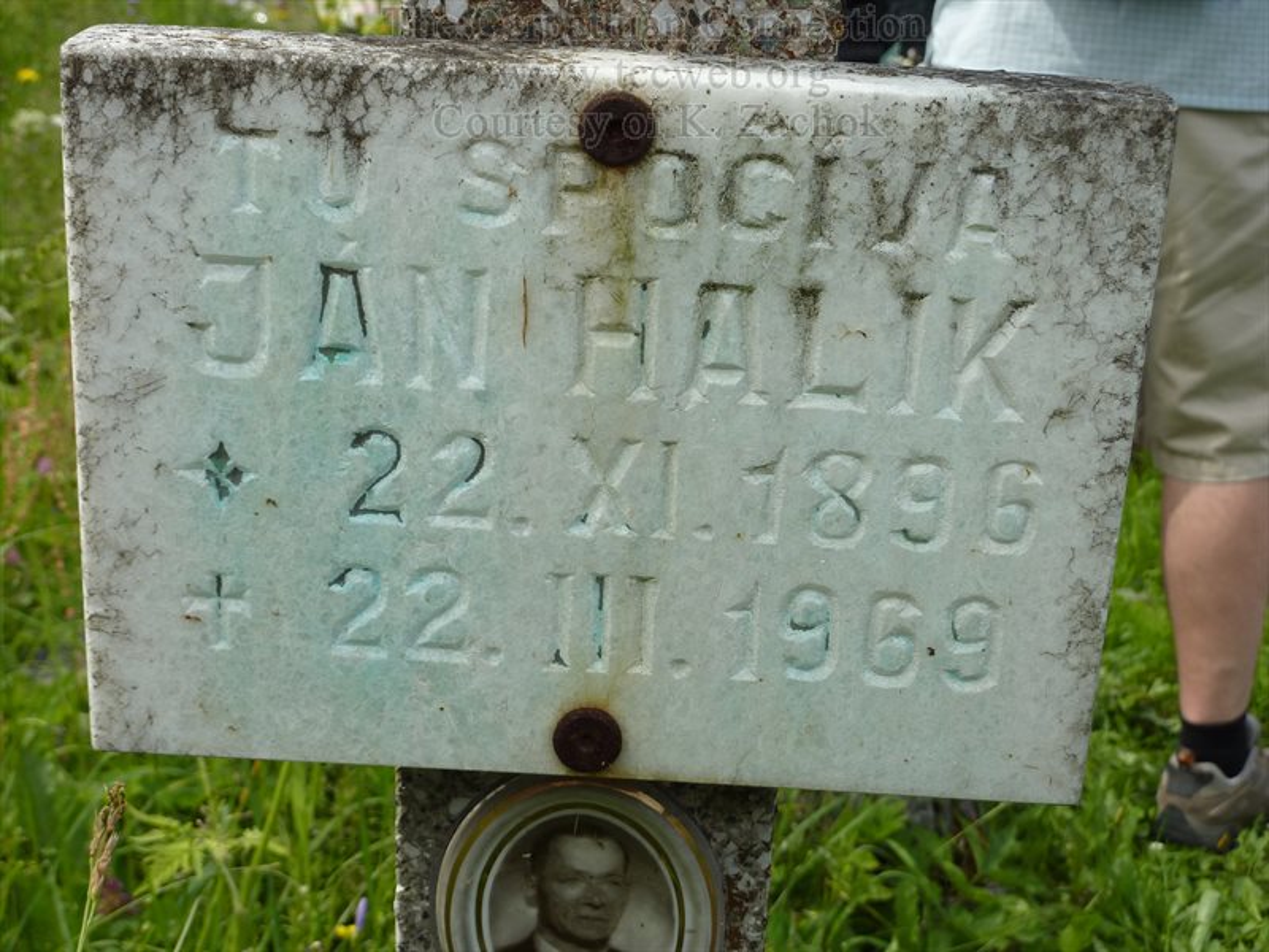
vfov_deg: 26.6
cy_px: 476
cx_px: 634
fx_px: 2016
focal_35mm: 55
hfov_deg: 34.9
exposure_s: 1/400
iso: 80
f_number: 3.9
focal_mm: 9.1
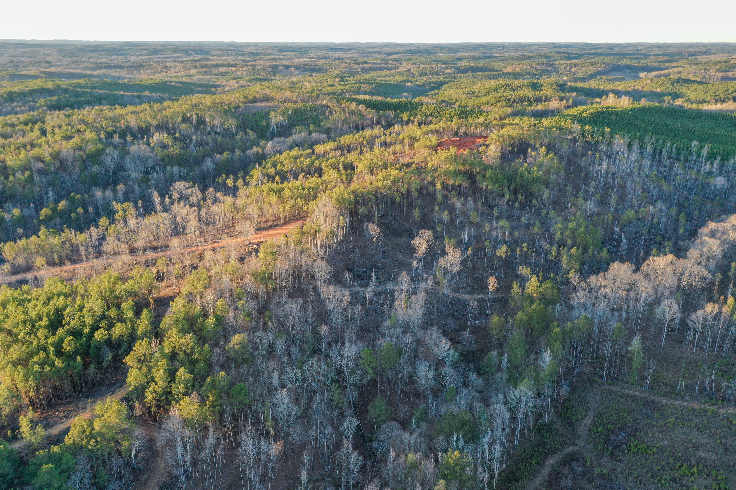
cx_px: 368
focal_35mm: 28
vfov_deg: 46.4
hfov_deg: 65.5
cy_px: 245
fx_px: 572
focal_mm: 10.26
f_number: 5.6
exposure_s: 1/50
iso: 100
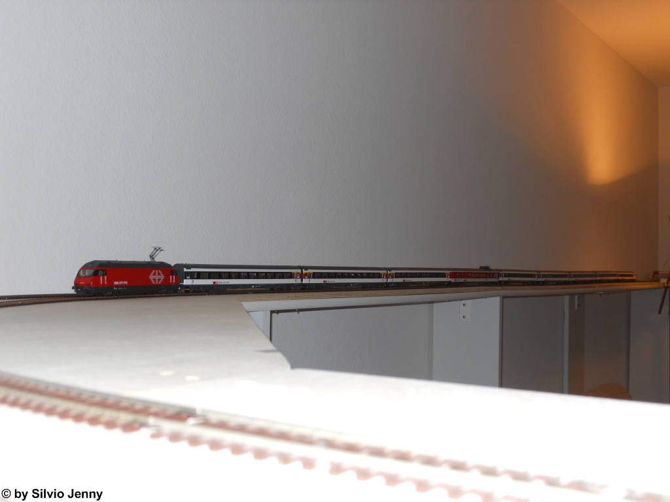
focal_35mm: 36
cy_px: 251
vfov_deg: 39.7
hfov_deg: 51.4
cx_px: 335
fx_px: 697
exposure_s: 1/30
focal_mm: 6.4
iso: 80
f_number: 3
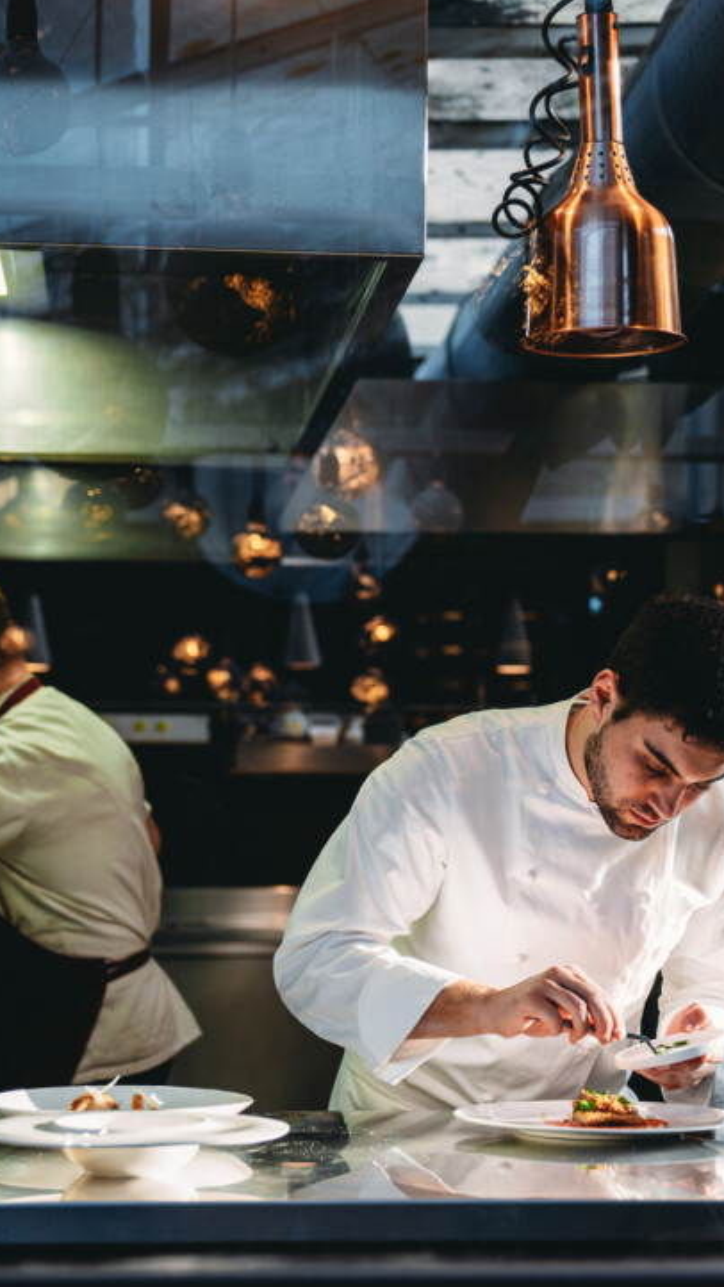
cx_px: 515
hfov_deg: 13.9
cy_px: 699
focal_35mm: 87
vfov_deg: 24.5
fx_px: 2970
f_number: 2.8
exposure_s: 1/125
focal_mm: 50
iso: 250
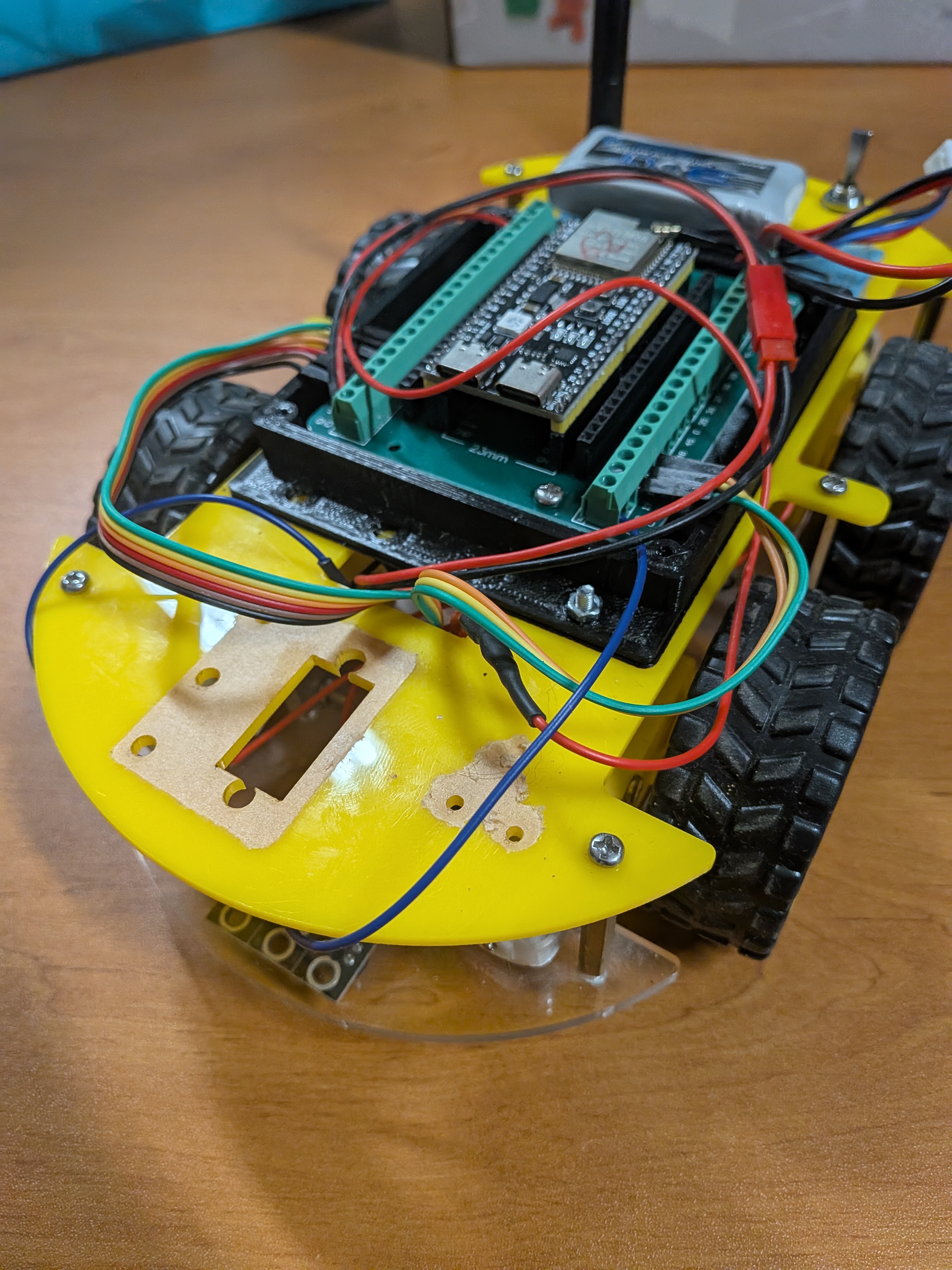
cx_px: 476
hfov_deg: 56.8
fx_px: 880
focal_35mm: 24
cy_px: 635
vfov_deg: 71.6
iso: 64
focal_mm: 4.53
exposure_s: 1/76.8
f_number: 1.7
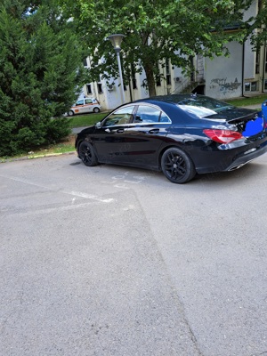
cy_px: 178
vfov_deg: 71.6
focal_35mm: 24
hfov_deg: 56.8
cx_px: 134
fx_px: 247
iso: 50
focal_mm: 5.23
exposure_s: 1/116
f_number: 1.8
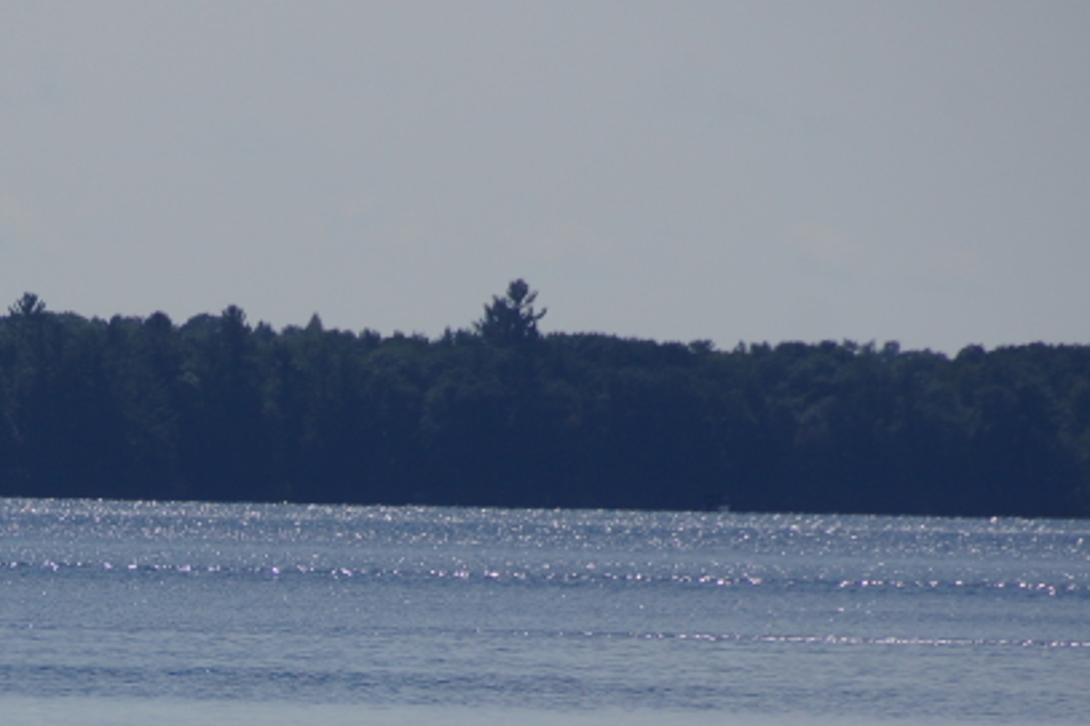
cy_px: 664
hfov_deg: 2.2
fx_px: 27903
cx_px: 147
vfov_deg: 1.5
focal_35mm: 922
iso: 100
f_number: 8
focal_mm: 250
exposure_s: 1/400
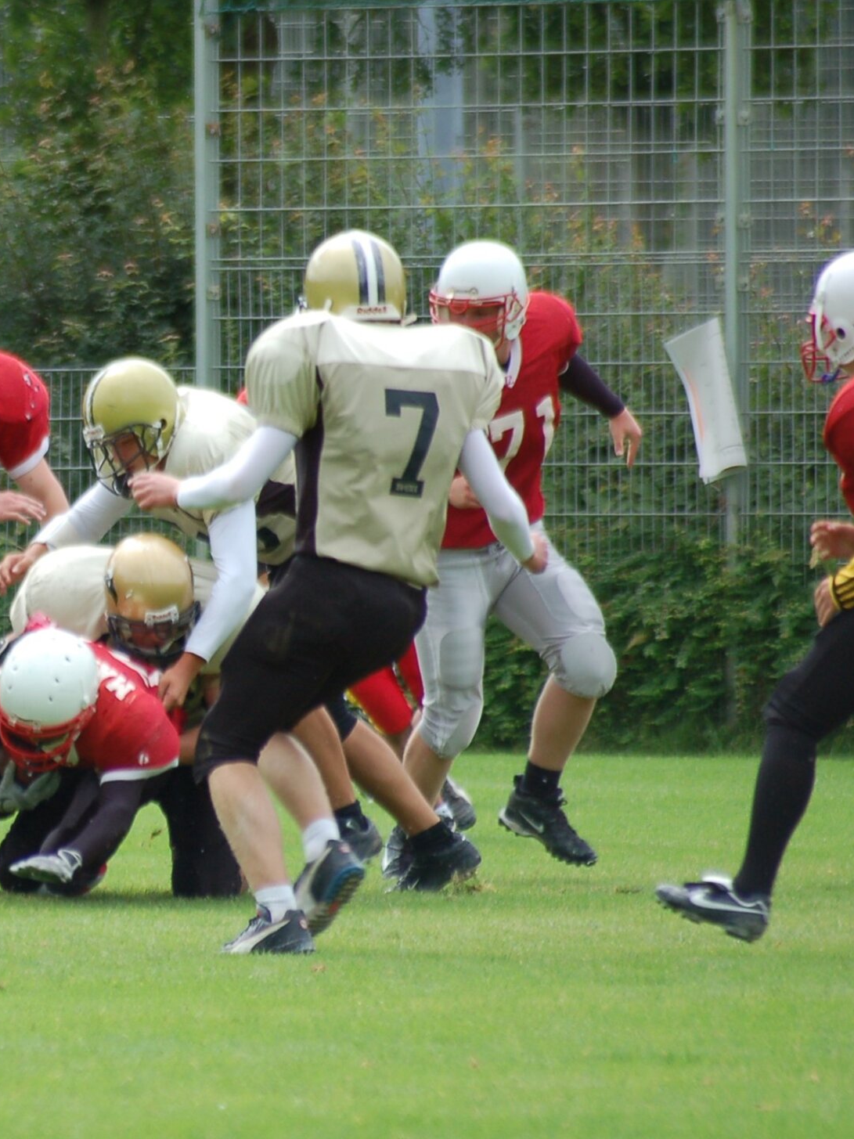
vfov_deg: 3.0
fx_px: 21483
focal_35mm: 653
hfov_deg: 2.3
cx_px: 75
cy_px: 570
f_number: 5.6
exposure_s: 1/500
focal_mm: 300
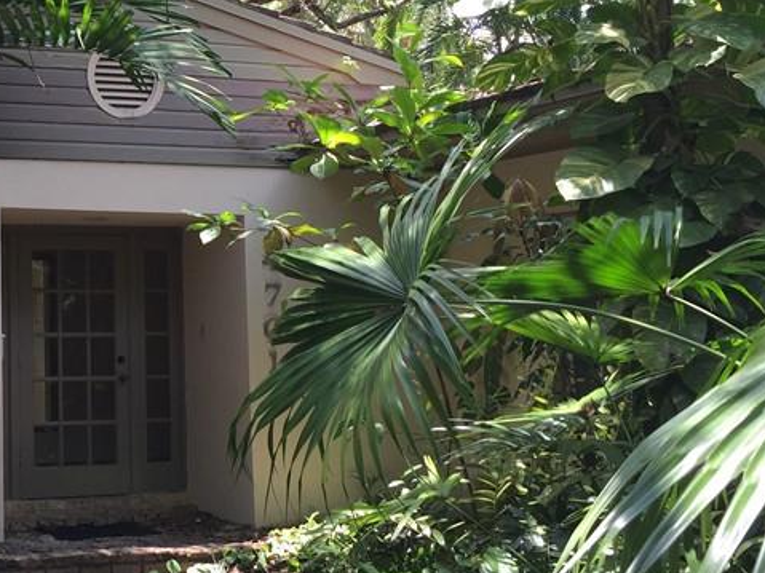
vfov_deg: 23.6
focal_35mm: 62
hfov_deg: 29.5
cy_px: 254
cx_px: 32
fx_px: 1370
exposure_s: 1/120
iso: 32
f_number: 2.2
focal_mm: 4.15
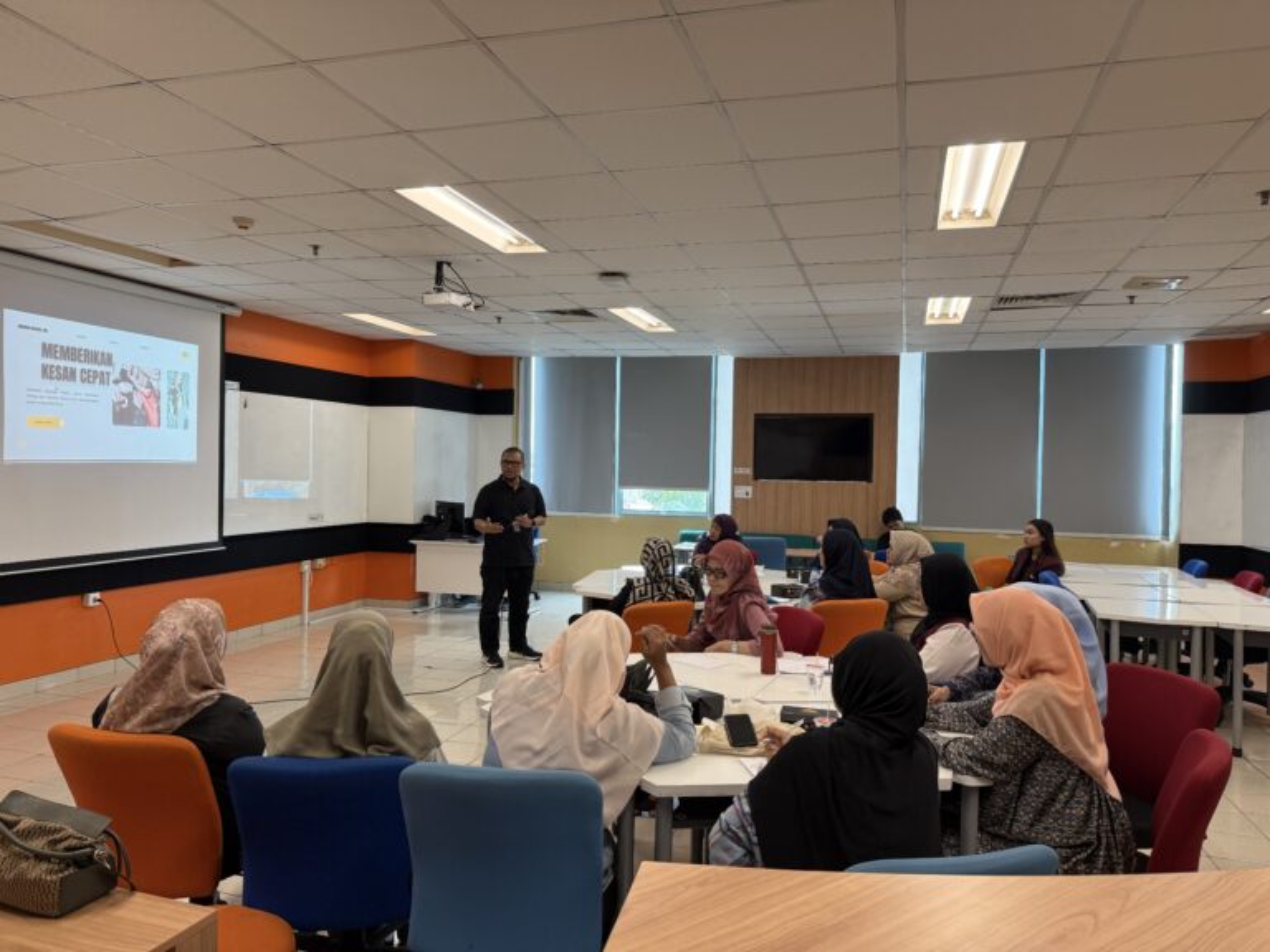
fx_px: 881
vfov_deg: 56.8
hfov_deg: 71.6
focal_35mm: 24
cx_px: 635
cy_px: 476
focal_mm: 6.76
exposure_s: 1/100
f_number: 1.78
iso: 160
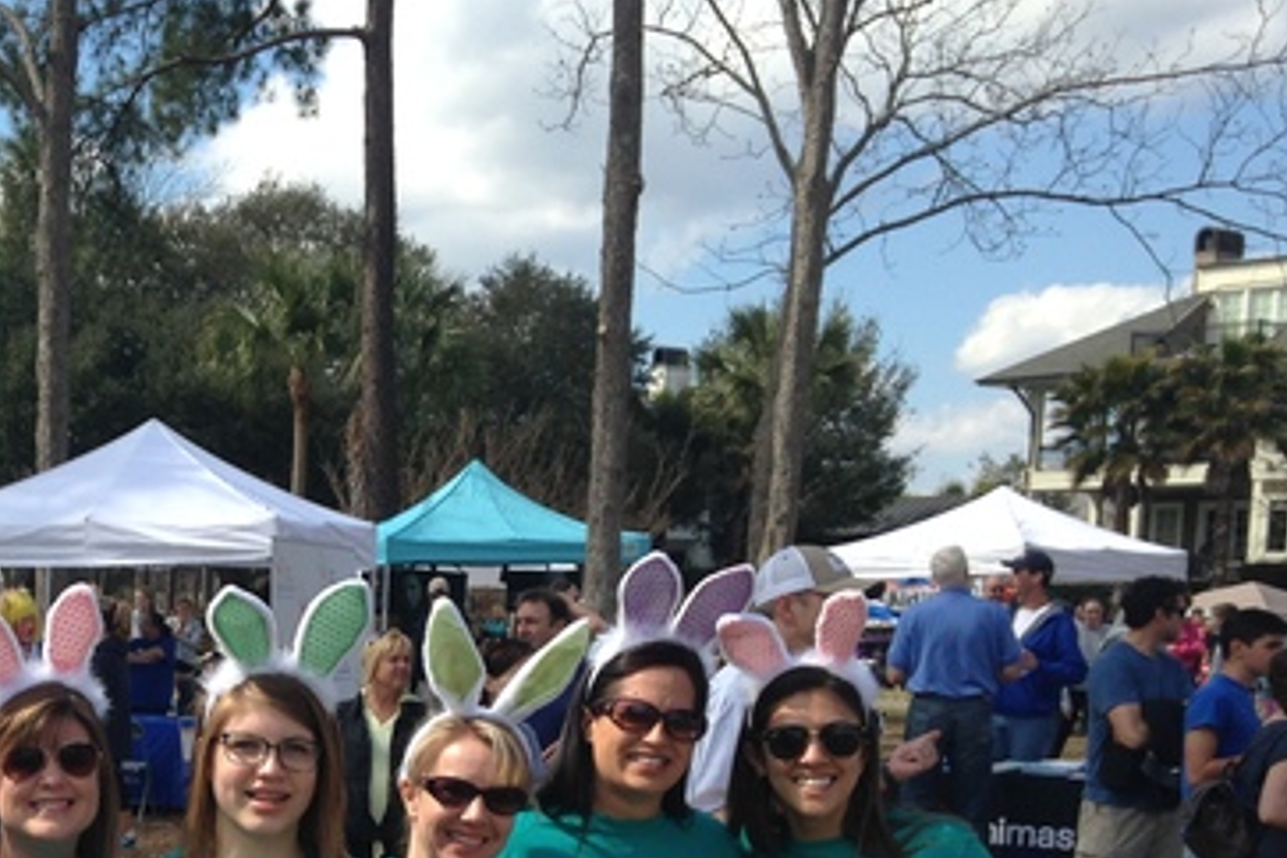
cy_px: 854
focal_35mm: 68
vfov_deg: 19.5
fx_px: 2431
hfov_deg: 28.3
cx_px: 74
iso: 50
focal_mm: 4.12
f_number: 2.4
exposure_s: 1/1130
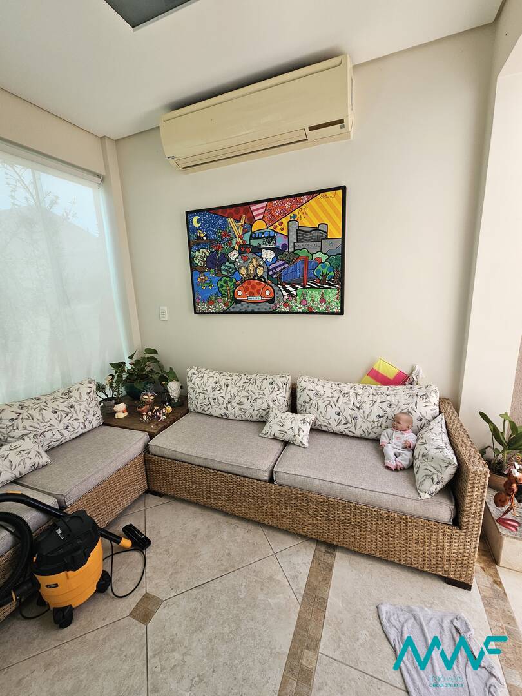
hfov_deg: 89.9
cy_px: 348
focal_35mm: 13
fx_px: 261
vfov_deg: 106.2
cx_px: 261
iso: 50
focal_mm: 2.2
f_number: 2.2
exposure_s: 1/253
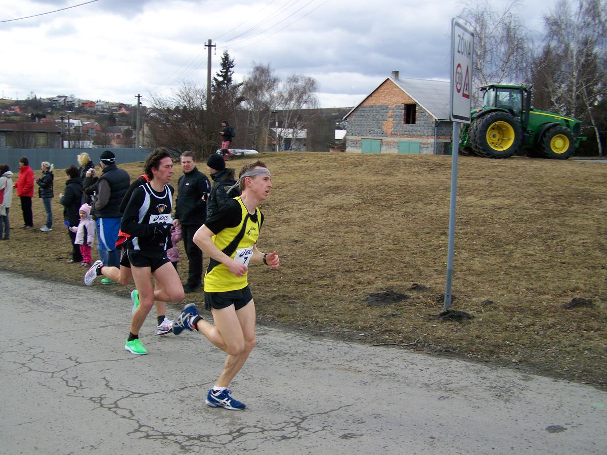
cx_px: 304
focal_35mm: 38
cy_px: 228
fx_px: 666
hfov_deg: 49.0
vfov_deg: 37.7
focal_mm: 6.3
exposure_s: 1/400
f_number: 2.8
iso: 64
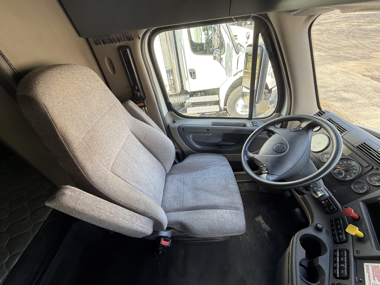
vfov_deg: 85.7
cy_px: 142
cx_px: 190
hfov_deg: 102.1
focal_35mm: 14
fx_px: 154
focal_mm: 2.22
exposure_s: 1/99
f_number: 2.2
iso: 50
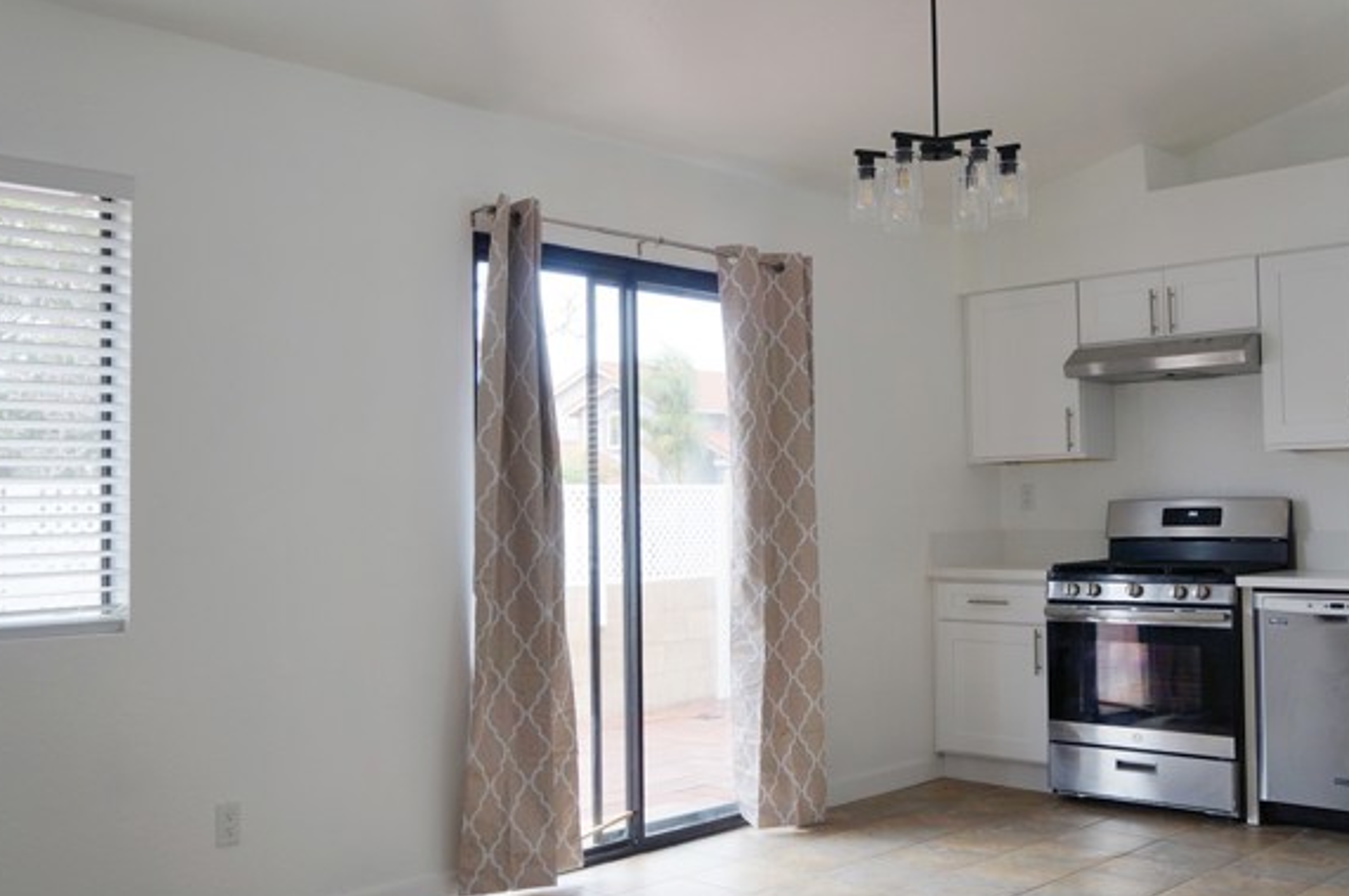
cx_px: 607
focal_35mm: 37
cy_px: 481
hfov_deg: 51.9
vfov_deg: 35.8
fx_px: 1384
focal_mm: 22
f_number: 4
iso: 100
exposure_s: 1/60
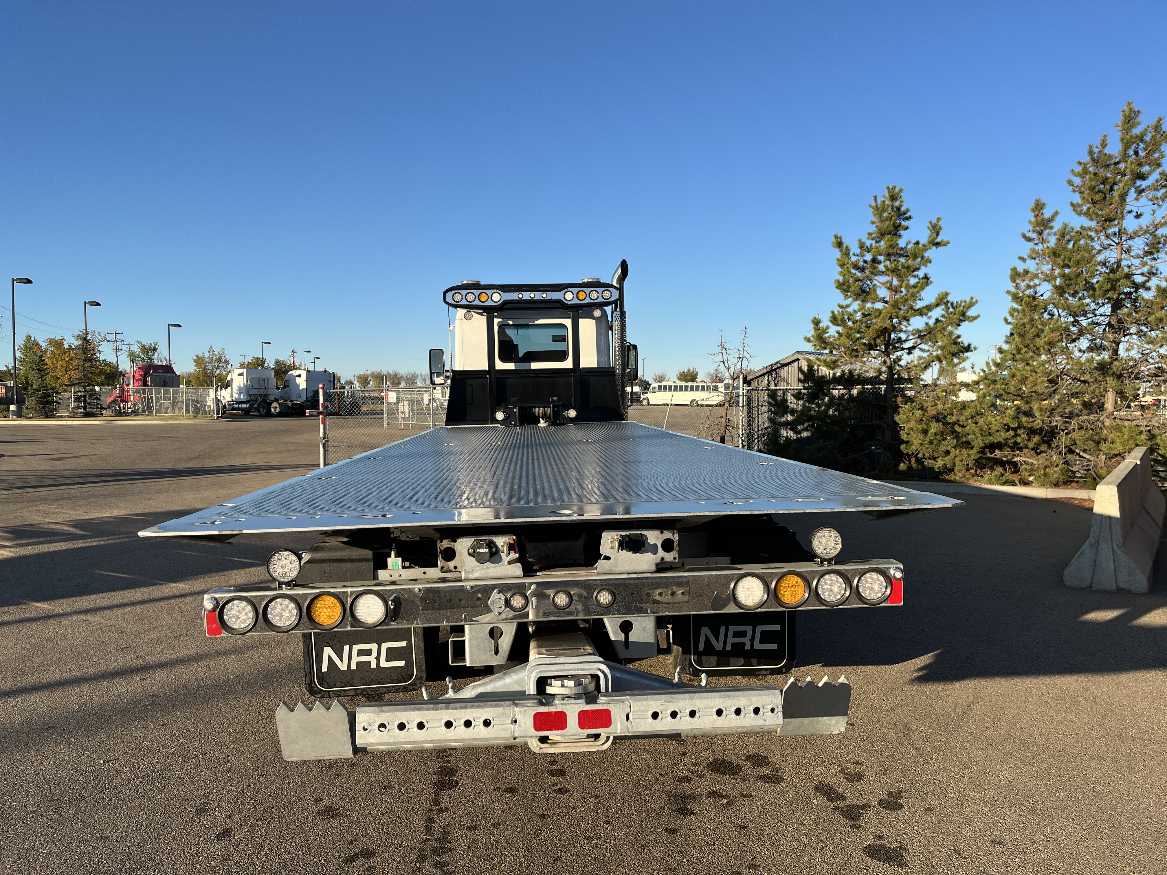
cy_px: 438
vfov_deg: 53.1
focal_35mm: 26
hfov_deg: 67.3
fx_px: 877
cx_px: 584
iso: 50
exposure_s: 1/2024
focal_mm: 5.1
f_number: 1.6
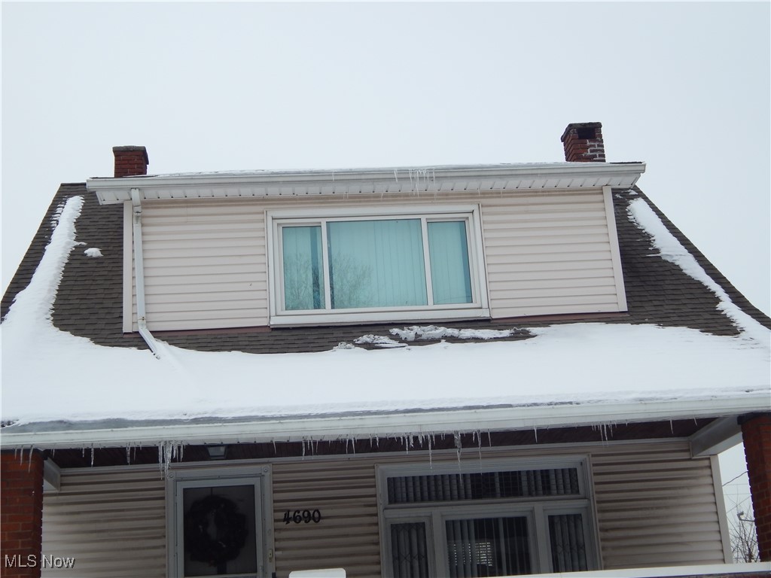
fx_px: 1225
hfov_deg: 34.9
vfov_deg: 26.6
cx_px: 386
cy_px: 289
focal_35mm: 55
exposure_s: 1/800
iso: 125
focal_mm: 9.7
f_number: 3.8
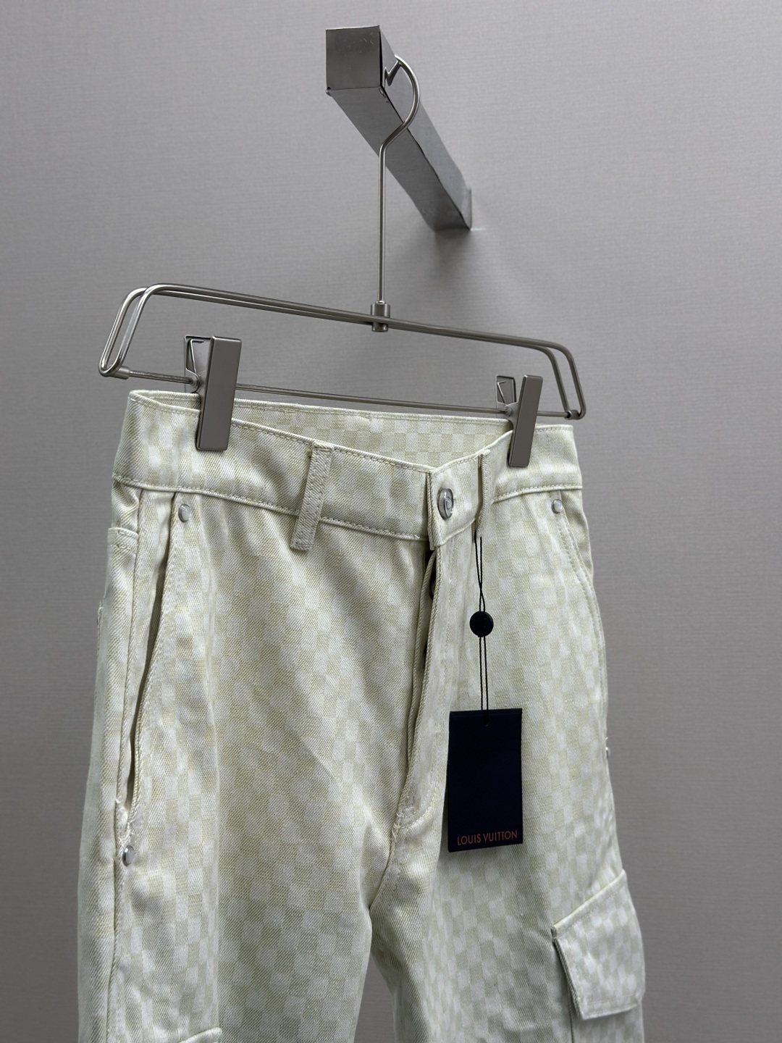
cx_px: 391
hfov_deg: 30.3
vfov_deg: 39.7
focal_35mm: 48
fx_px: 1446
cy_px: 522
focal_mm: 6.86
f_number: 1.78
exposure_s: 1/392
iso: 80
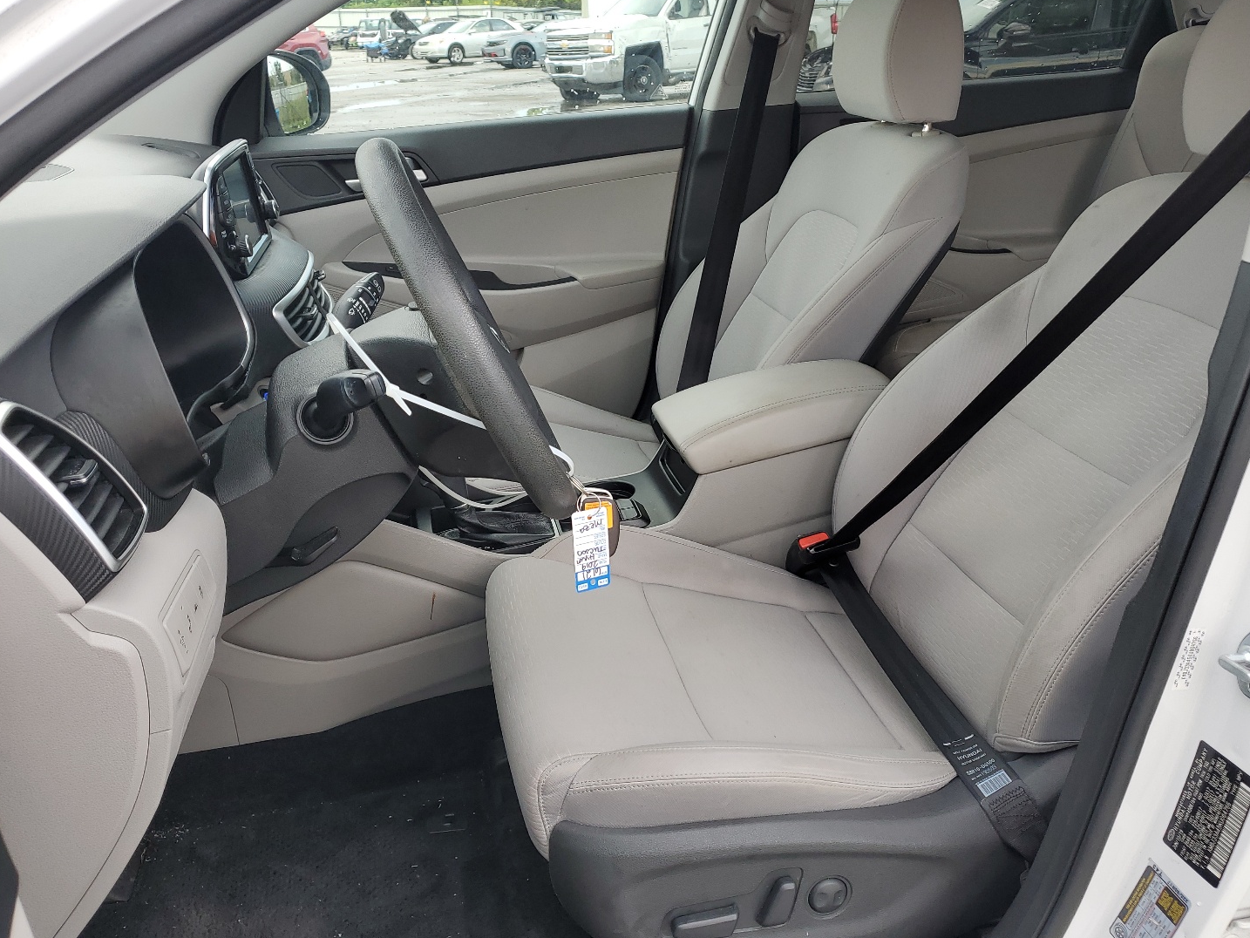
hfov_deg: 61.6
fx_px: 1047
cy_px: 510
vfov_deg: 48.2
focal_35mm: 29
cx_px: 671
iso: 50
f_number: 1.5
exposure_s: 1/192
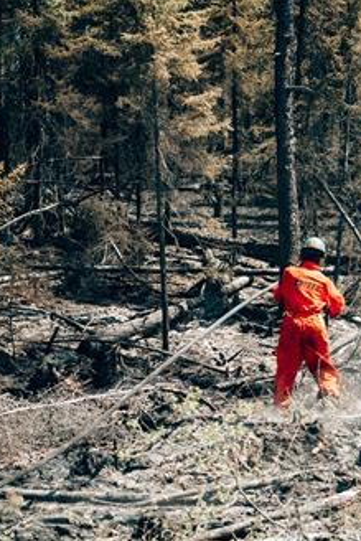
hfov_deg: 13.1
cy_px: 304
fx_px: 1578
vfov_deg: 19.4
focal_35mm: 105
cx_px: 155
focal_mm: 53
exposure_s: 1/400
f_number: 4
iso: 100
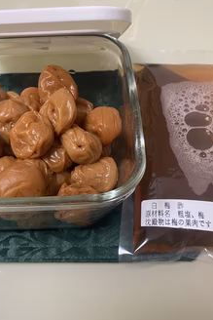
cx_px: 69
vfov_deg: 56.9
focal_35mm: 33
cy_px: 186
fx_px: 293
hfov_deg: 39.5
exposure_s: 1/59
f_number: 1.8
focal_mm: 4.25
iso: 160
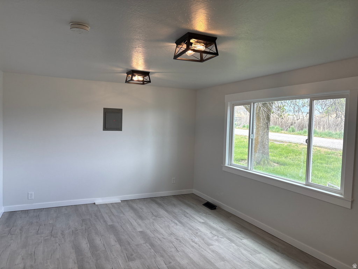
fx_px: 269
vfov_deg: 53.1
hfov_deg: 67.3
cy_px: 134
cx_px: 179
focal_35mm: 26
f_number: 1.6
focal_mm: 5.96
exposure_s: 1/228
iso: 50
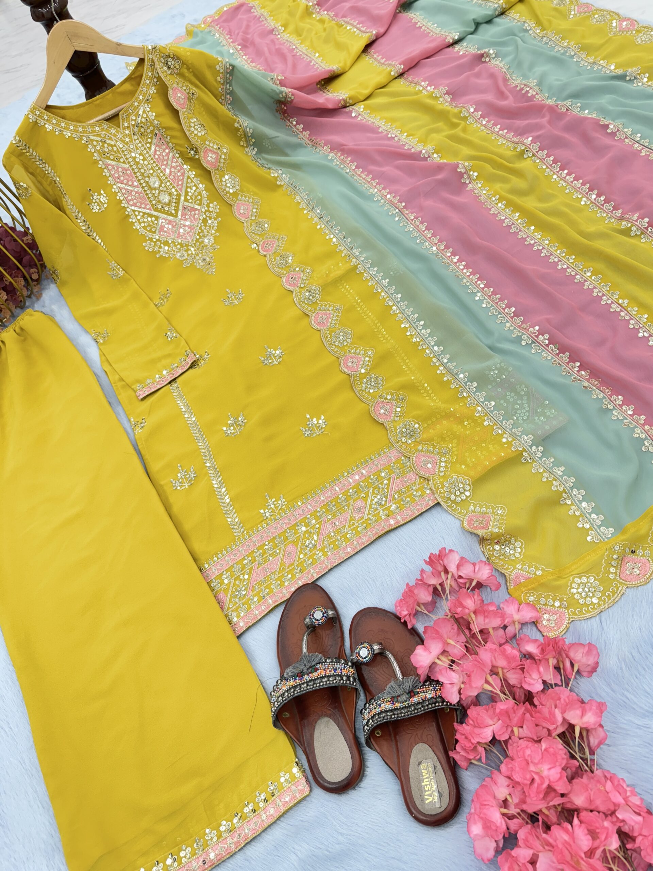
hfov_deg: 56.8
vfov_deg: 71.6
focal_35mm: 24
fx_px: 604
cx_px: 326
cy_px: 436
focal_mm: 6.86
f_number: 1.78
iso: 64
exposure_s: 1/100
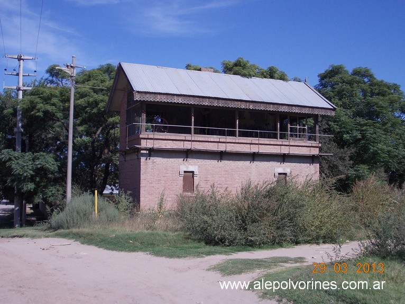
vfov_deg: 33.6
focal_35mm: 43
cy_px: 152
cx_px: 202
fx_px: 503
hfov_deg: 43.9
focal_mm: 6.1
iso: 80
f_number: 6.5
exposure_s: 1/250
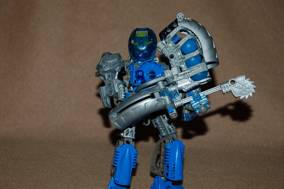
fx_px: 733
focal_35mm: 93
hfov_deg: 21.9
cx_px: 142
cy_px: 94
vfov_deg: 14.7
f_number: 5.6
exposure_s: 1/125
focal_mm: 62
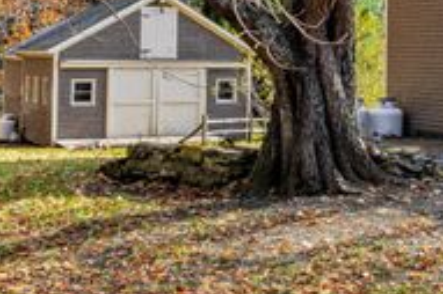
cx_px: 573
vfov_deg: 17.5
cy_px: 1
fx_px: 934
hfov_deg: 23.6
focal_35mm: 76
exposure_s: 1/60
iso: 100
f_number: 8
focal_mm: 29
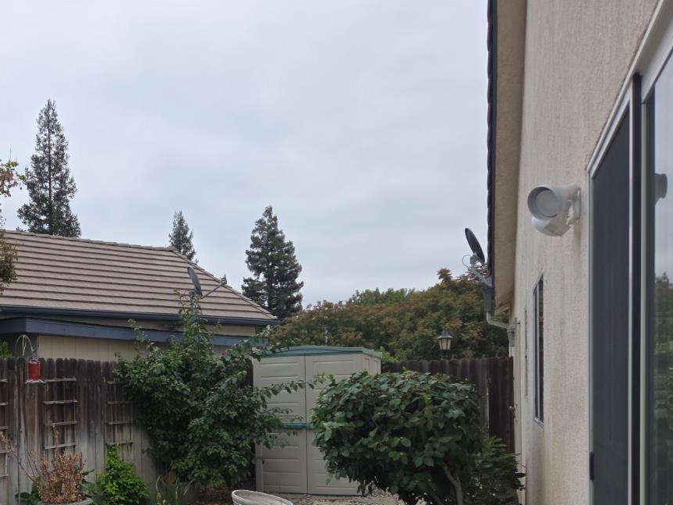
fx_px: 778
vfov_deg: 34.7
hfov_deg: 44.0
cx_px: 112
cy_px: 415
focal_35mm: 40
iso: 25
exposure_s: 1/590
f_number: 1.8
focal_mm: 5.4
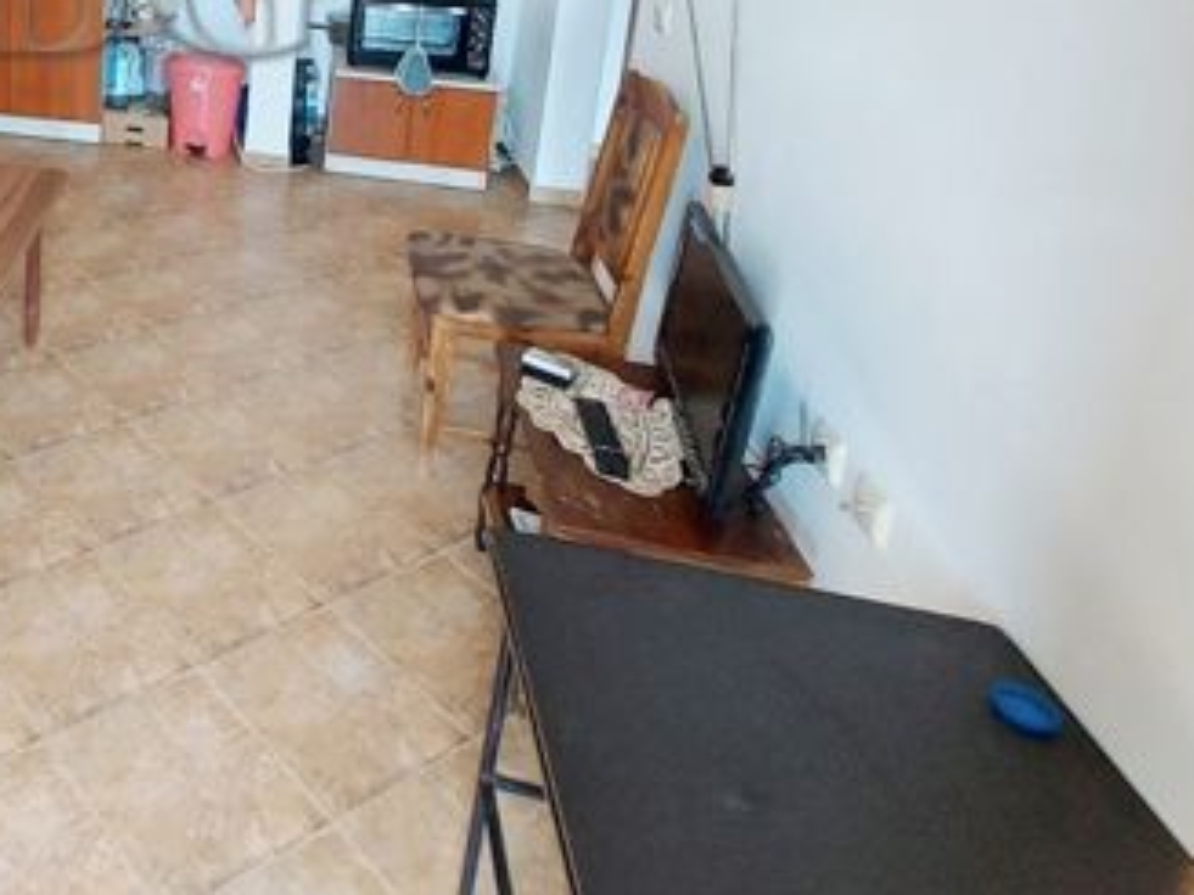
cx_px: -46
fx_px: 965
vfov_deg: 42.6
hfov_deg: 49.4
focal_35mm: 28
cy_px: -7
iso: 125
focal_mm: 1.74
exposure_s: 1/50
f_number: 2.2
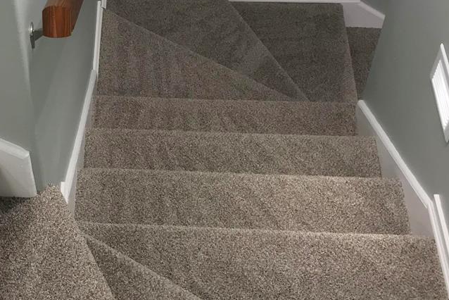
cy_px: -17
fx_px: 911
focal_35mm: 73
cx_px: 51
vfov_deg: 18.1
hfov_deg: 26.8
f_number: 1.8
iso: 64
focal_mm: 3.99
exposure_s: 1/30
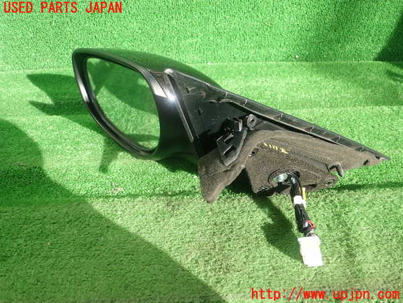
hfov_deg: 60.0
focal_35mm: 30
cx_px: 202
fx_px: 349
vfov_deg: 46.8
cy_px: 152
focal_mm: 5.5
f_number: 2.3
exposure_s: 1/125
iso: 125
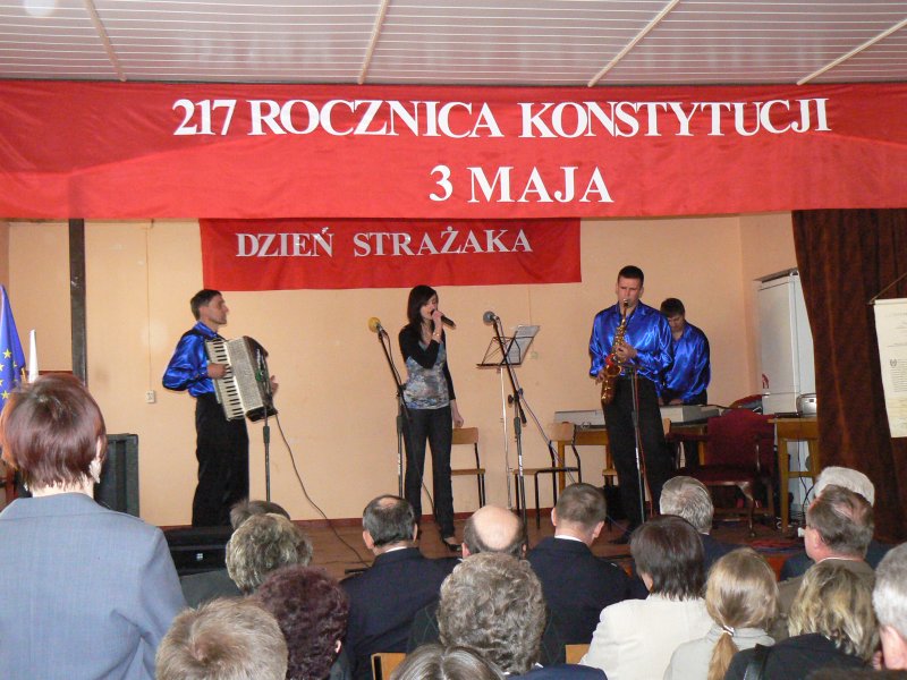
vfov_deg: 29.7
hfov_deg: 38.9
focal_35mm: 49
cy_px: 340
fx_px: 1284
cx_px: 454
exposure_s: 1/30
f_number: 2.8
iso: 400
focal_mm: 8.1
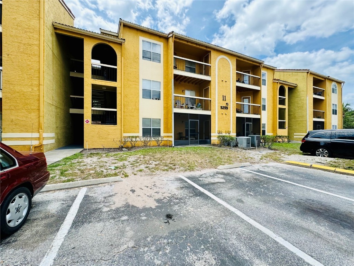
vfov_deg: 85.7
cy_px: 133
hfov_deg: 102.1
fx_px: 143
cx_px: 177
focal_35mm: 14
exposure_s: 1/779
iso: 50
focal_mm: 2.22
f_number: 2.2
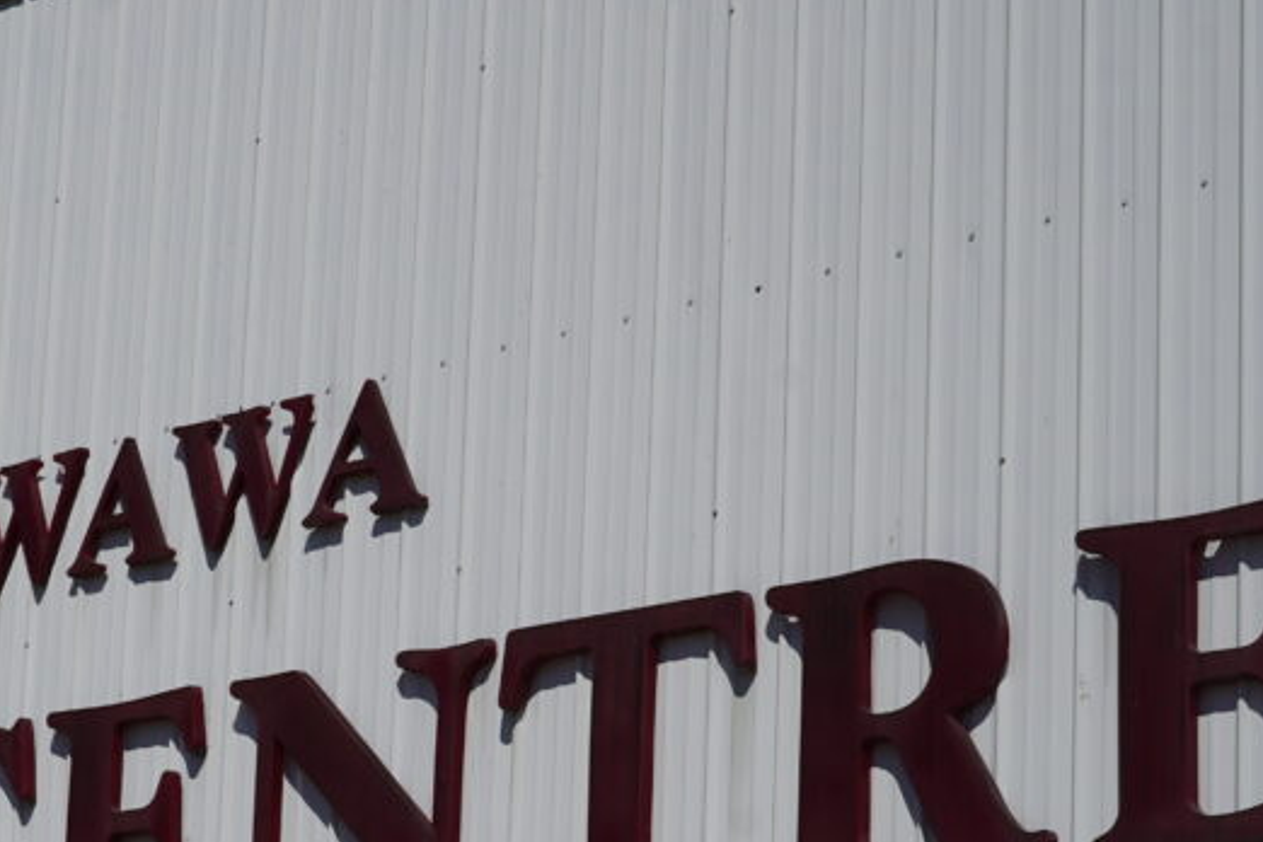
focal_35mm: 100
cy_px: 977
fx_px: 3508
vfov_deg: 13.4
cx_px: 111
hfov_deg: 20.0
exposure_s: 1/640
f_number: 10
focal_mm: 34
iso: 100
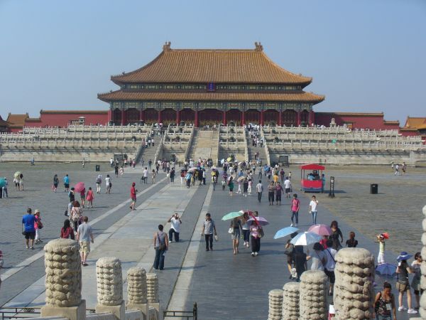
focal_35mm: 48
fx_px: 591
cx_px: 213
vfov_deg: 30.3
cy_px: 160
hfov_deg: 39.7
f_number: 6
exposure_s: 1/400
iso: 80
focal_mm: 7.9
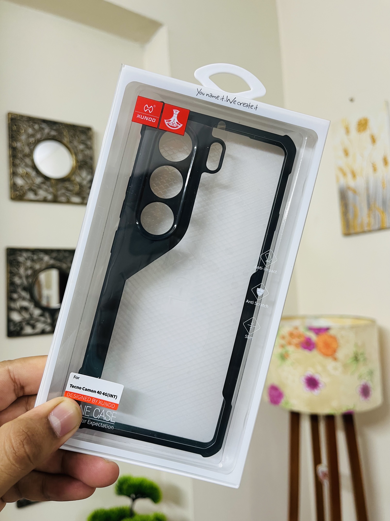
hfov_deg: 53.1
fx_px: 391
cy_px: 260
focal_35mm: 26
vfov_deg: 67.3
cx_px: 195
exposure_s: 1/50
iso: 64
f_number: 1.6
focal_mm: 5.1
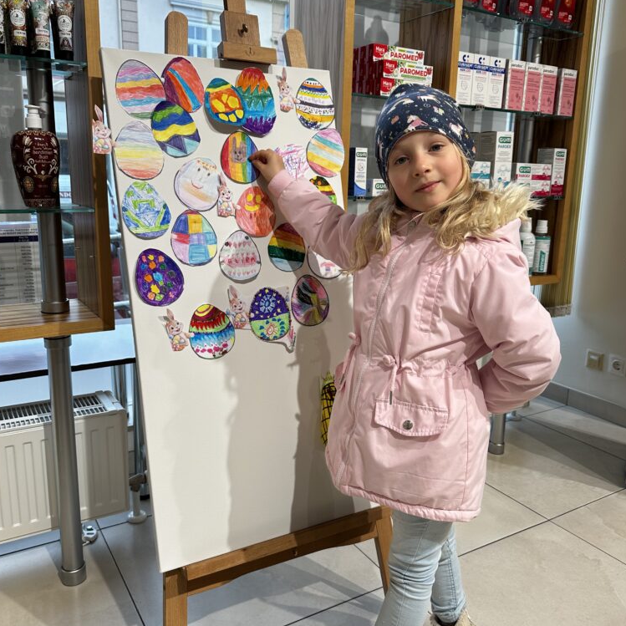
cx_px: 309
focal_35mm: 29
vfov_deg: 55.6
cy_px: 312
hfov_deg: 55.6
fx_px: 593
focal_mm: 6.86
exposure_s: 1/136
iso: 64
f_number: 1.78
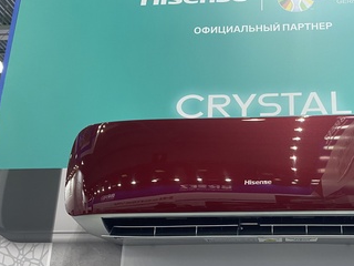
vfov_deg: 36.1
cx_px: 258
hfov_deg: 46.4
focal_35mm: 39
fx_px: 399
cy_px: 195
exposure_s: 1/50
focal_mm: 4.25
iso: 64
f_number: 1.8
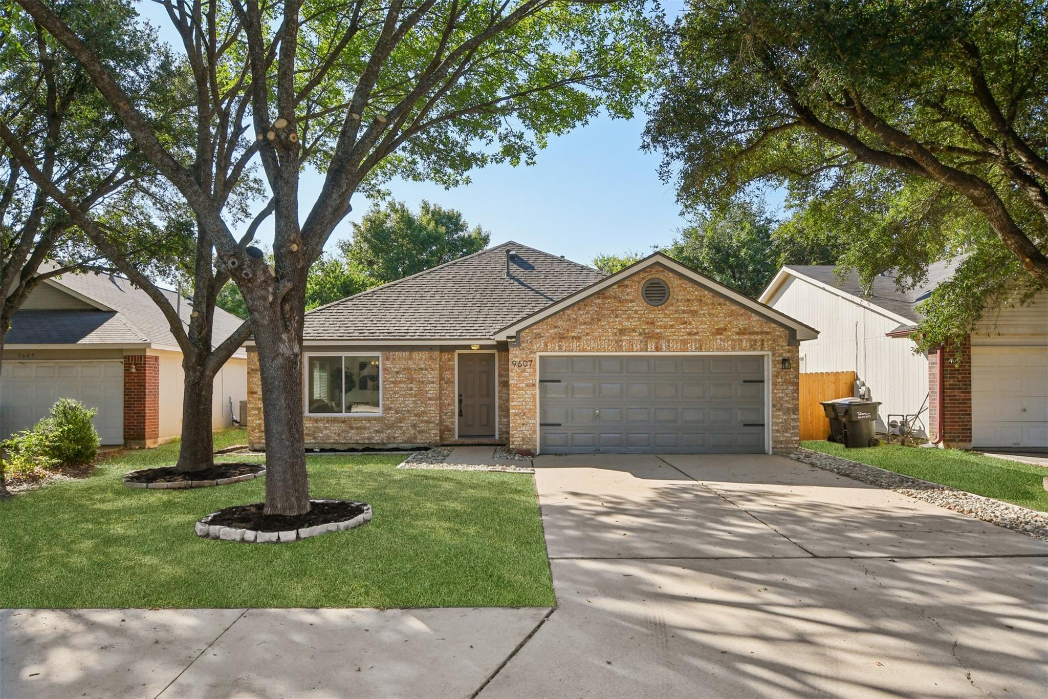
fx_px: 655
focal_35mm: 22
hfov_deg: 77.3
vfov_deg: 56.1
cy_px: 350
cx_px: 524
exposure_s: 1/640
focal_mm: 15
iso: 400
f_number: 8
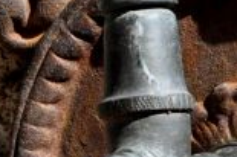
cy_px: 259
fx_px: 2021
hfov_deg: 6.6
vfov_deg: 4.4
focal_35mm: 307
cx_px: -170
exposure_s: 1/800
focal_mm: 31
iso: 2000
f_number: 14
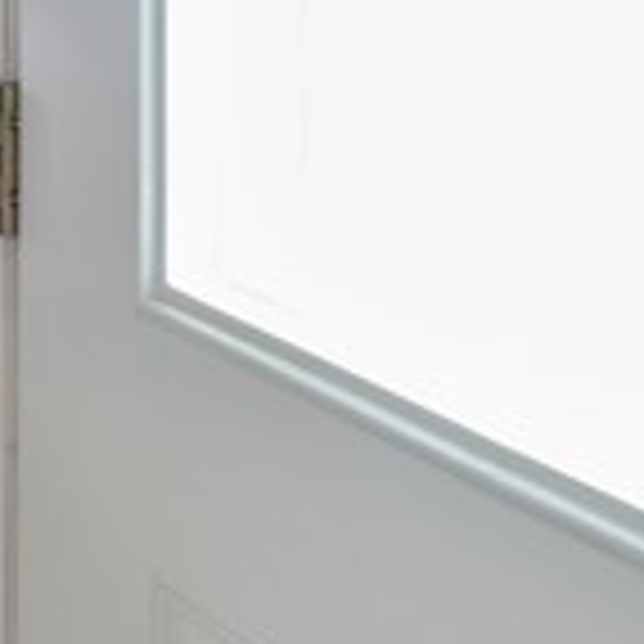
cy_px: -302
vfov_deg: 15.6
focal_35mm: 103
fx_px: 2168
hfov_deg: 9.7
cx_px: -1565
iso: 200
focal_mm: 16
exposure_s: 1/1.67
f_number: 8
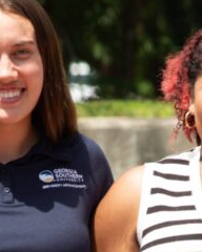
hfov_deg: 1.9
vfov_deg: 2.4
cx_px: 130
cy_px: 285
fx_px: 5978
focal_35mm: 800
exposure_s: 1/400
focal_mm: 200
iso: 250
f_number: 11
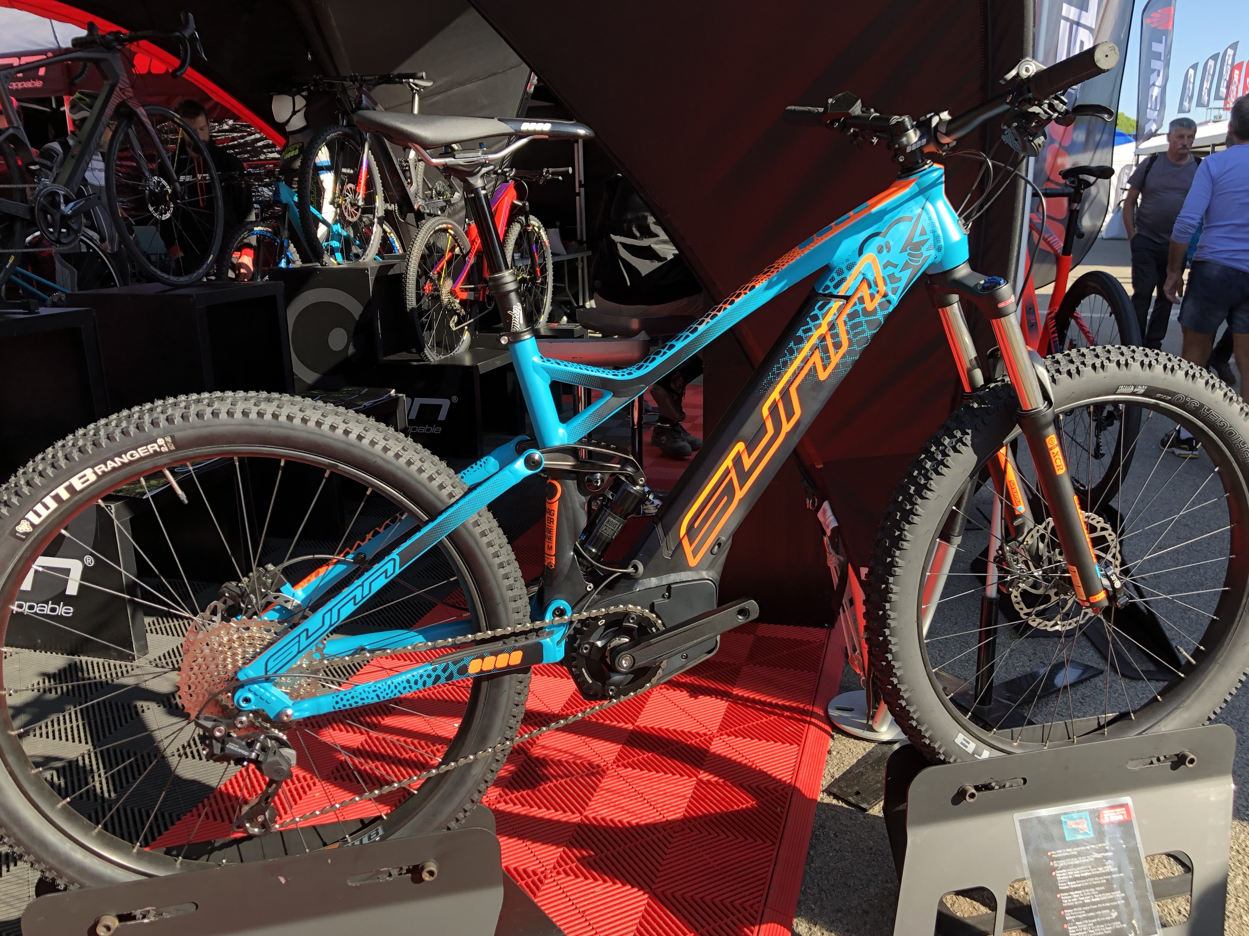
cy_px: 480
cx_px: 642
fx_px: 1082
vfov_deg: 46.8
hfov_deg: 60.0
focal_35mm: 30
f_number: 1.8
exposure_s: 1/231
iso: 20
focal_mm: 3.99
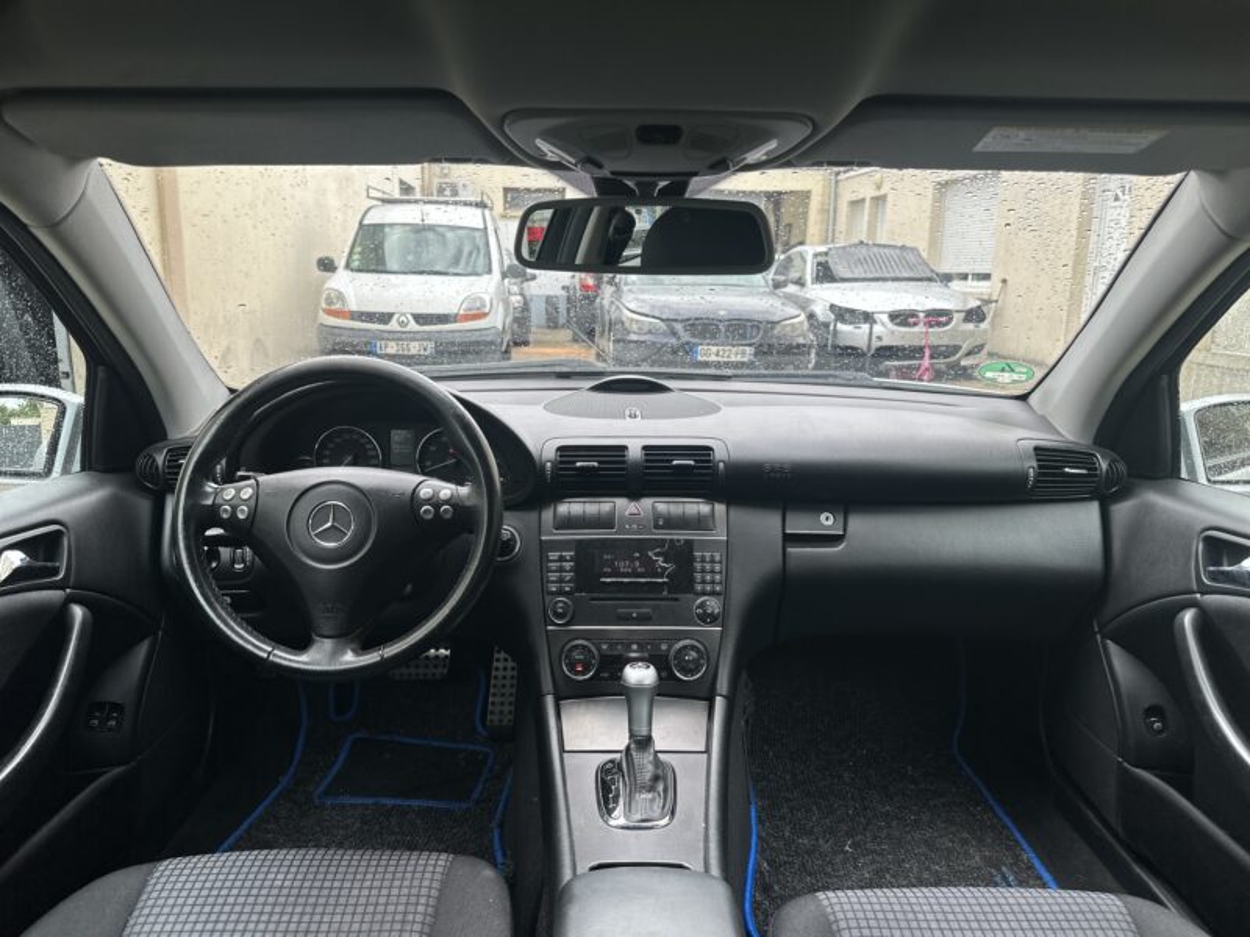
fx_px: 867
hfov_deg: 71.6
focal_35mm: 24
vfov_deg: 56.8
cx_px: 625
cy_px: 468
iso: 80
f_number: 1.78
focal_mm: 6.86
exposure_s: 1/291
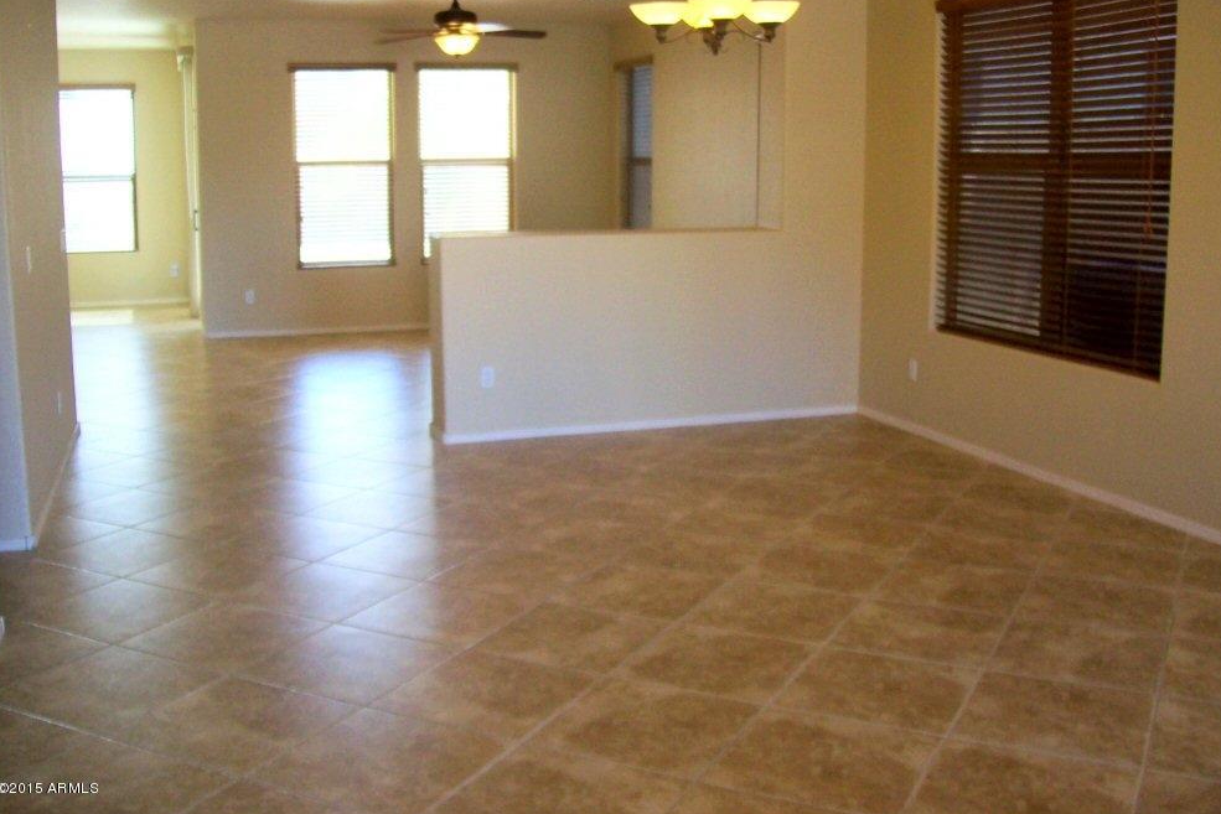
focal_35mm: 38
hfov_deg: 50.7
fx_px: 1289
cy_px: 357
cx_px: 610
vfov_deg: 35.0
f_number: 2.7
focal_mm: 6
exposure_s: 1/49.8
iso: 160
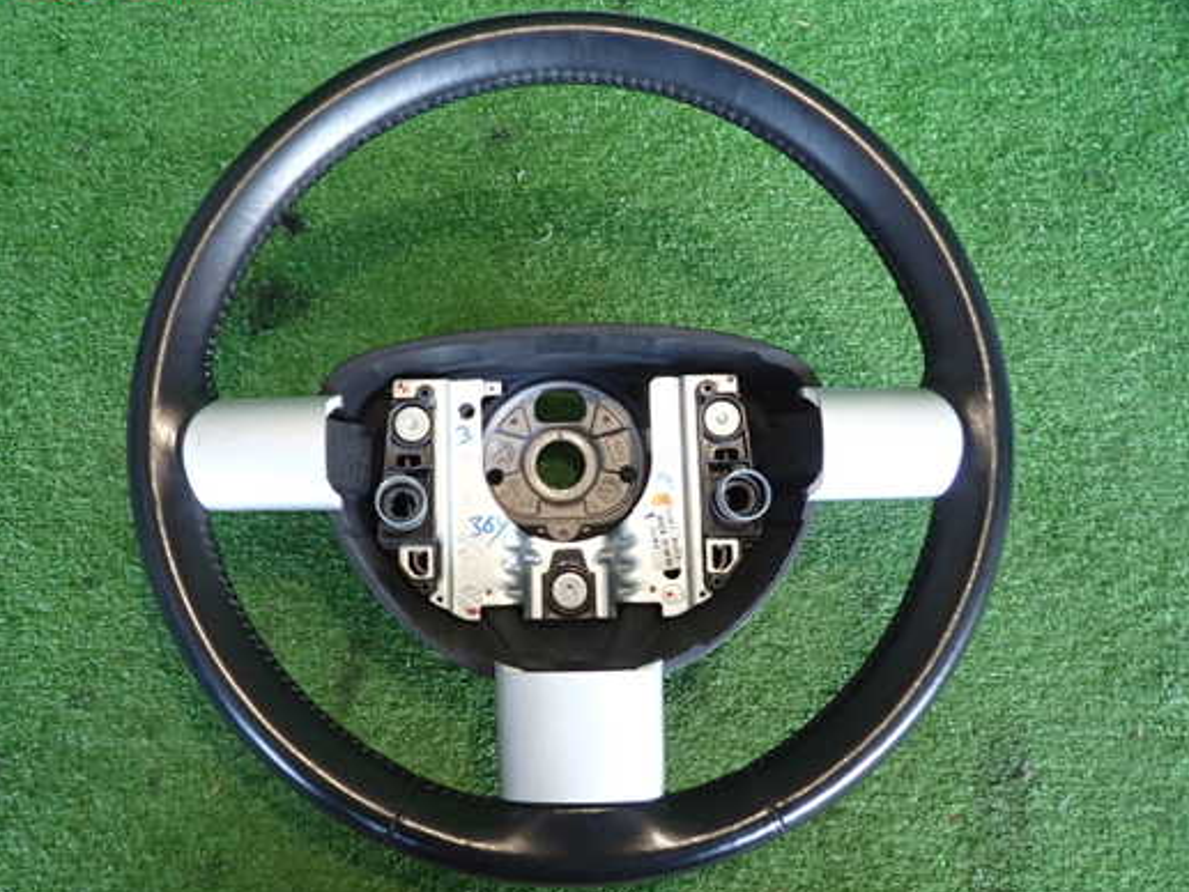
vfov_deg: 48.2
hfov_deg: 61.5
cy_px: 467
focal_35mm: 29
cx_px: 522
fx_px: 996
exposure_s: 1/30
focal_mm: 4.5
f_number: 2
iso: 200
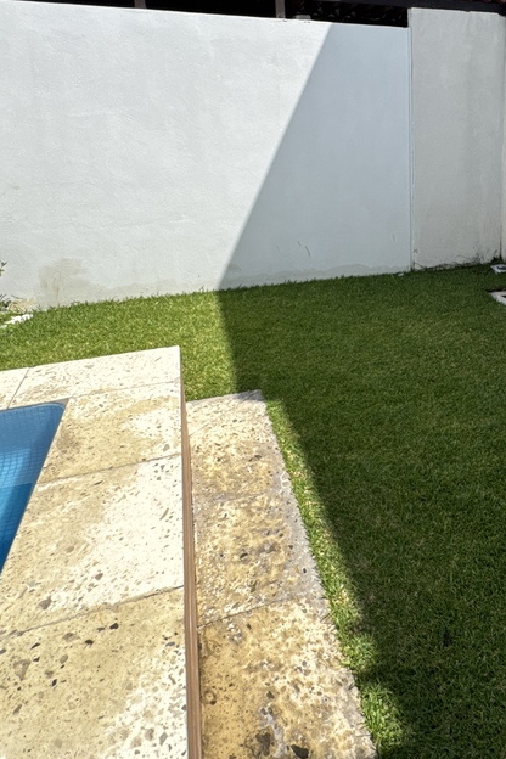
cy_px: 247
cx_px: 433
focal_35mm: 28
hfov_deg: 43.3
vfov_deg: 63.6
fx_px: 590
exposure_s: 1/2208
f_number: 2.2
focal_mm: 2.22
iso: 50
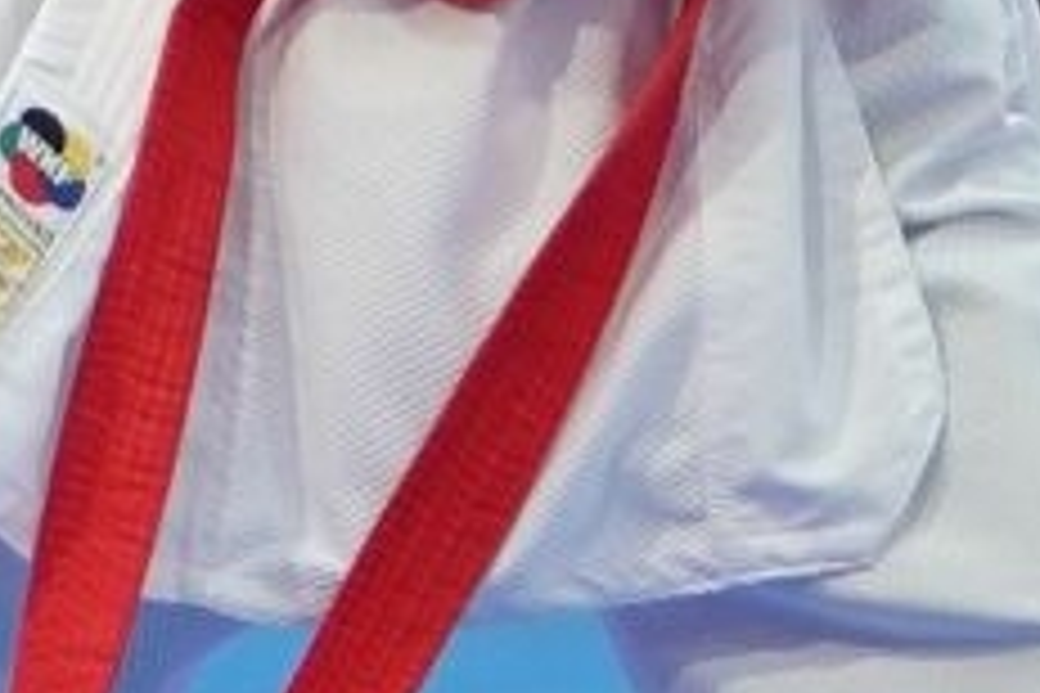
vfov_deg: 1.6
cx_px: -999
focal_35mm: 865
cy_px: -990
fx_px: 24987
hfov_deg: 2.4
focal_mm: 74
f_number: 2.8
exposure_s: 1/1000
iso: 2000
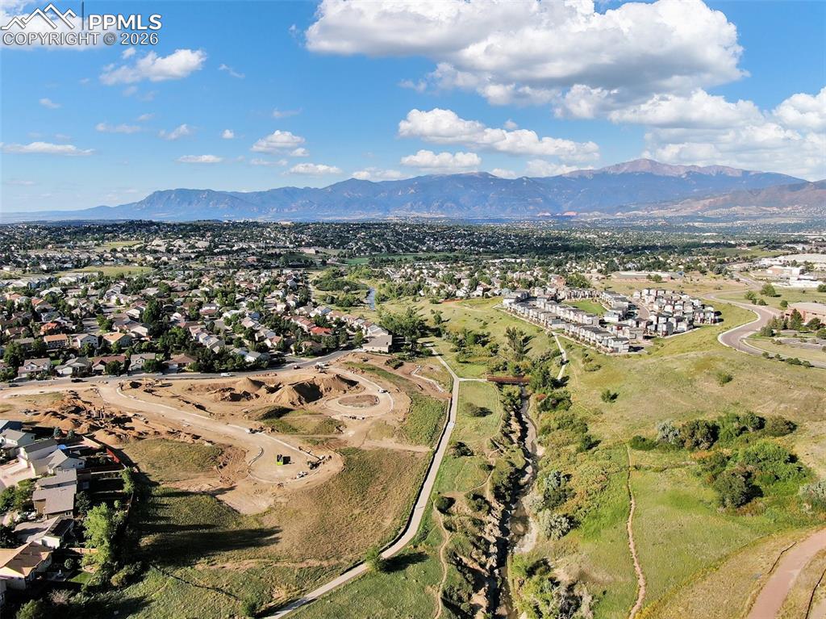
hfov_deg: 71.6
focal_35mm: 24
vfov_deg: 56.8
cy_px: 310
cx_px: 413
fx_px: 572
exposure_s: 1/60
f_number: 2.8
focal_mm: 4.39
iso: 100
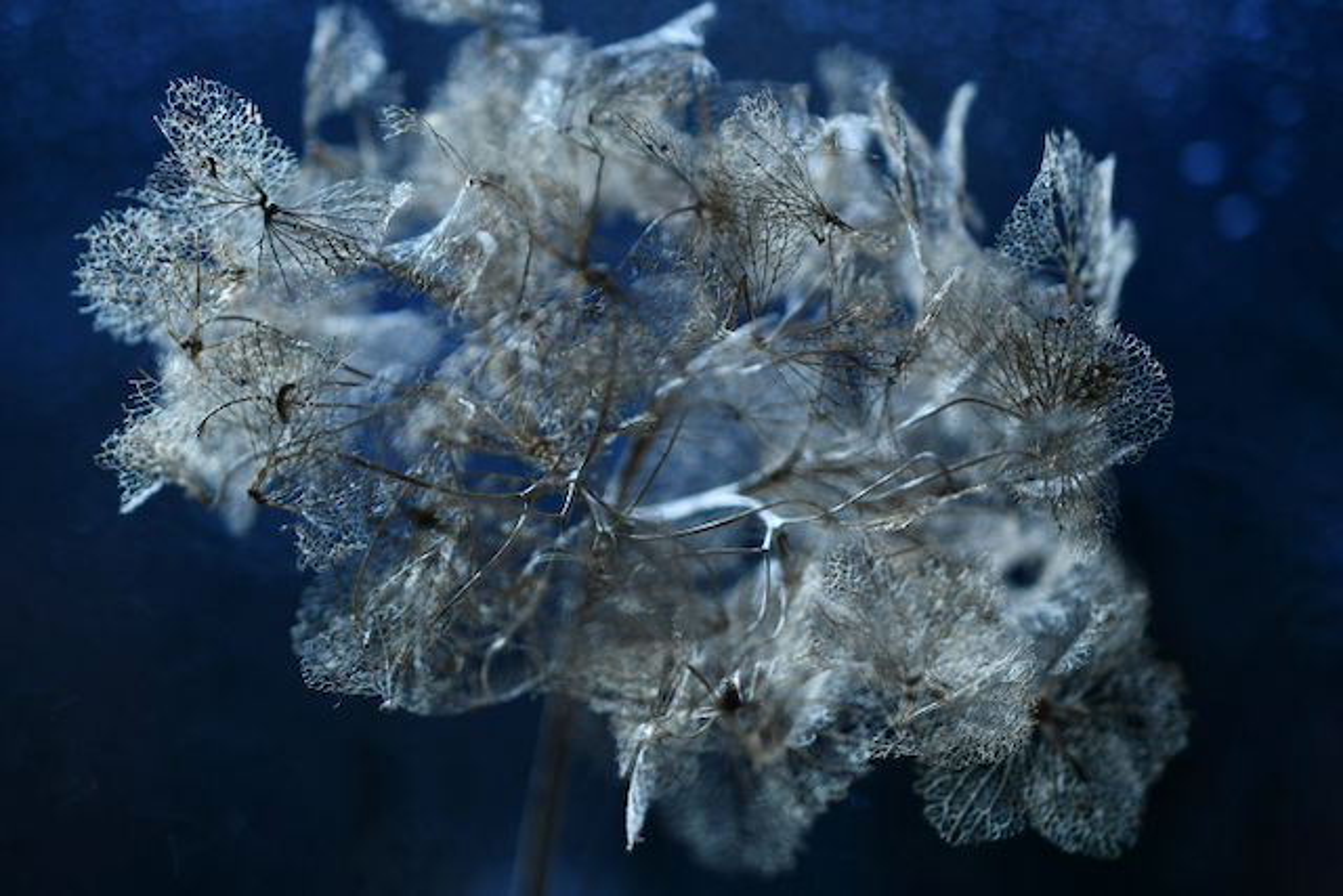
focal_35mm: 60
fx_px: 2239
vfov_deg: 22.6
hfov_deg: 33.4
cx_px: 672
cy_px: 448
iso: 100
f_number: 3
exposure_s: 1/2000
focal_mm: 40
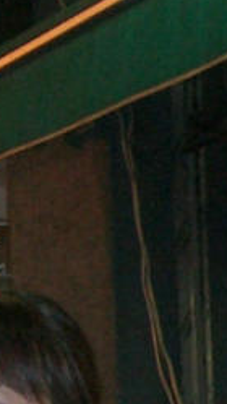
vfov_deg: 12.7
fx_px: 1734
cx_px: -251
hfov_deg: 7.2
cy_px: 573
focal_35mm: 162
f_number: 3.5
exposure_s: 1/40
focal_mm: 5.6
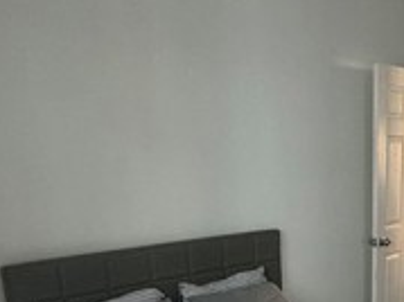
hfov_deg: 37.3
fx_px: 583
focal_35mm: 50
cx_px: 300
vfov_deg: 26.3
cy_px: 352
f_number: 2.2
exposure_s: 1/60
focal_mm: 2.22
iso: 400
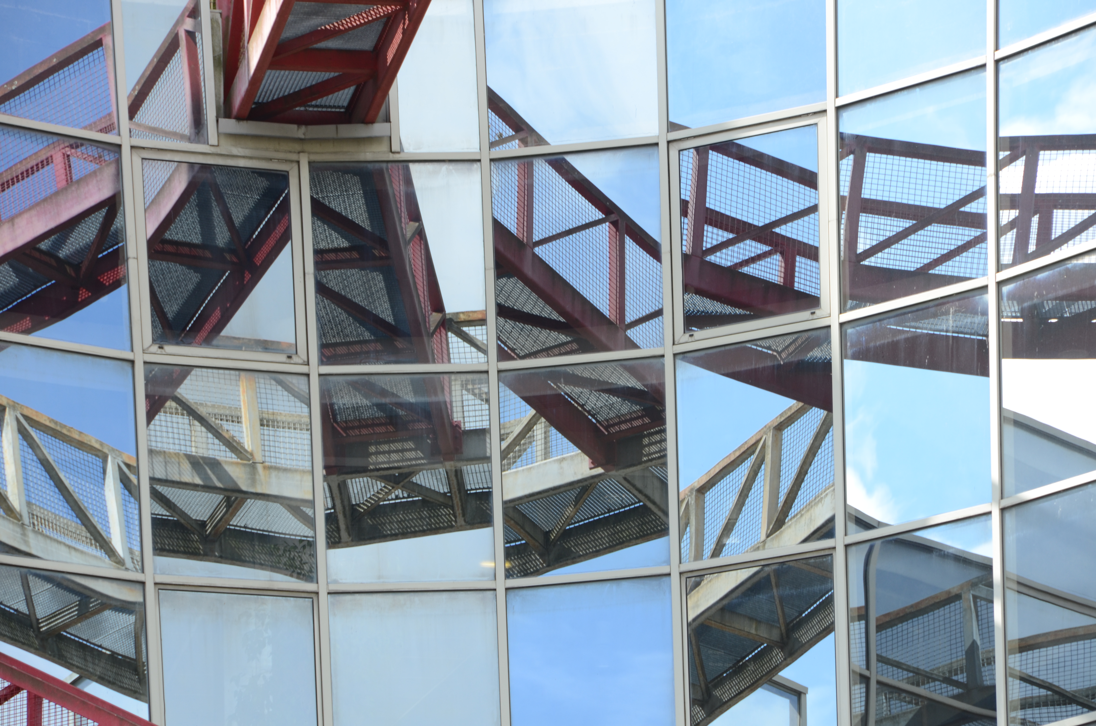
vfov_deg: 6.1
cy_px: 363
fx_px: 6836
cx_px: 548
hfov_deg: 9.2
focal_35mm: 225
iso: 200
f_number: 9
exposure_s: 1/200
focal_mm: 150
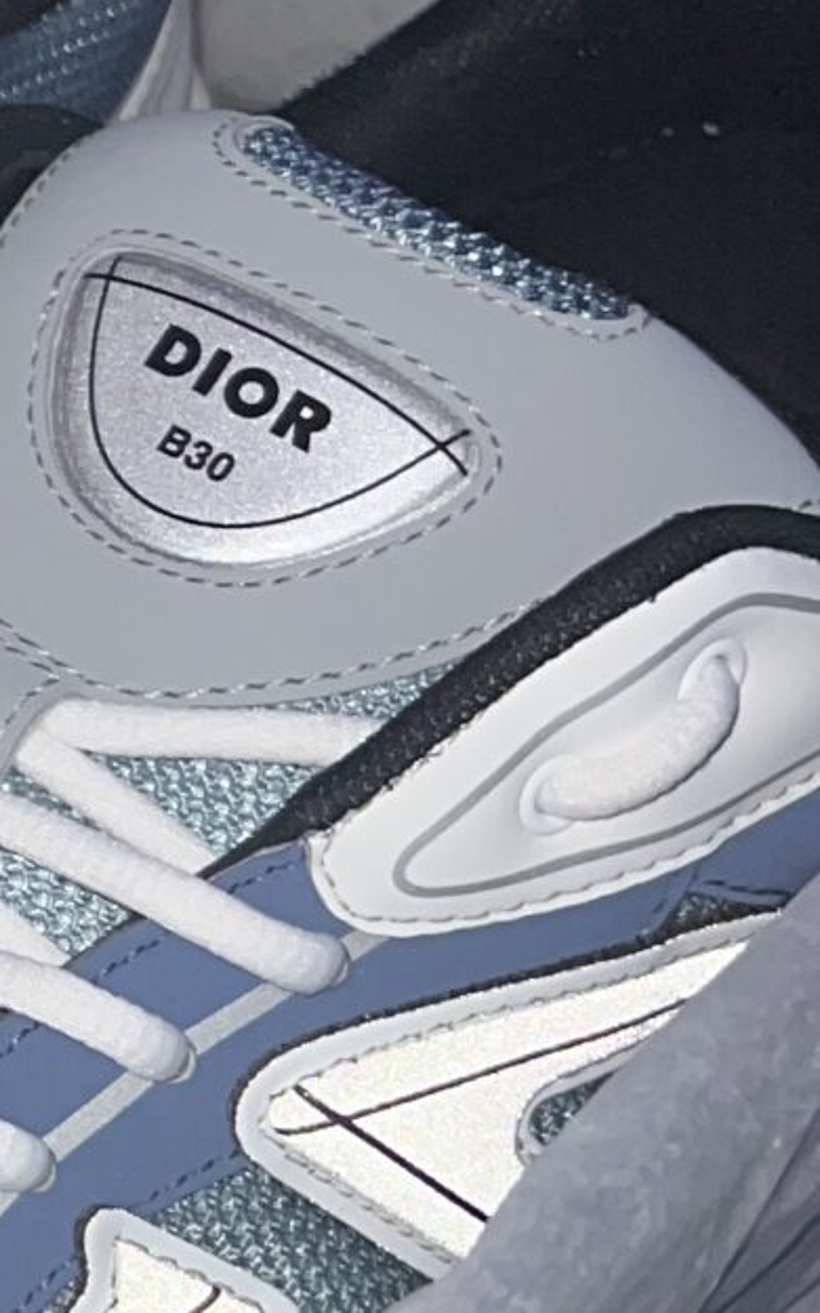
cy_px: 398
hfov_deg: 10.1
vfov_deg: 18.4
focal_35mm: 113
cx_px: -1131
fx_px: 4040
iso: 32
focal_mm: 5.7
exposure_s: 1/4
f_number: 1.5
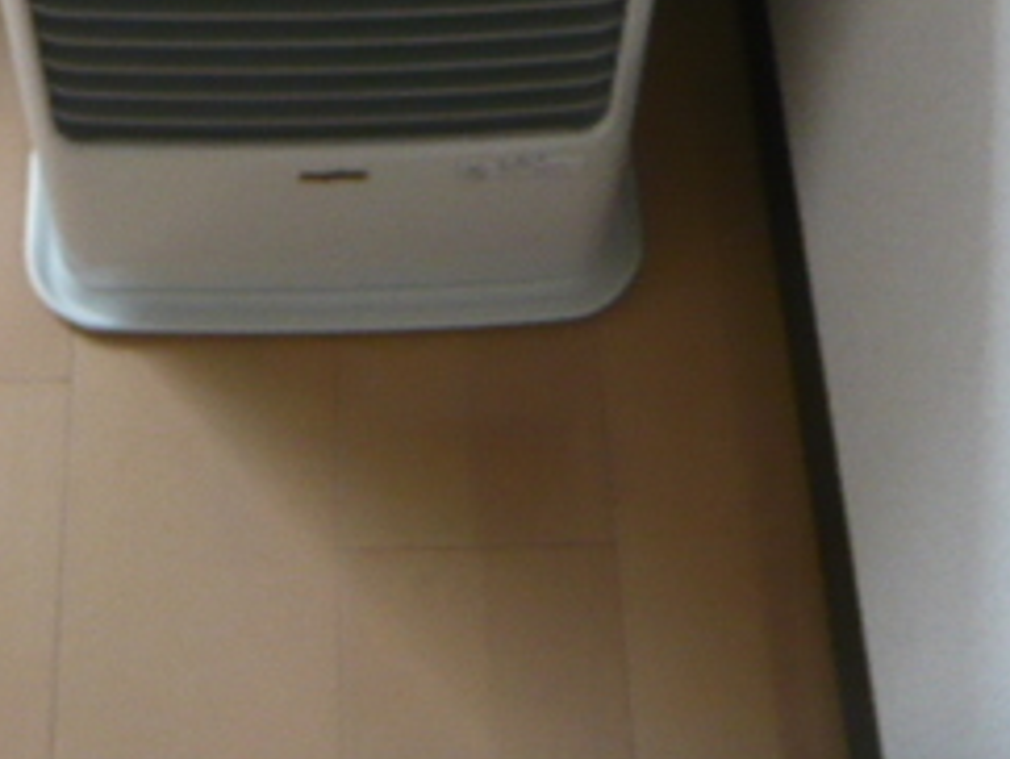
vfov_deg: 18.5
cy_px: -238
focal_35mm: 74
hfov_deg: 26.2
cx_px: 355
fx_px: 2161
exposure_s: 1/25
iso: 200
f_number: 2.8
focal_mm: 4.6
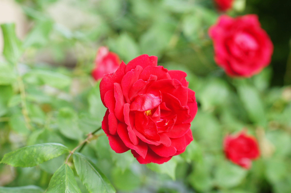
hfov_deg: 22.6
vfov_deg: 15.2
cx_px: 146
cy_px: 96
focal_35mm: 90
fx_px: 727
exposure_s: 1/100
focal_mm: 60
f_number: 5
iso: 320
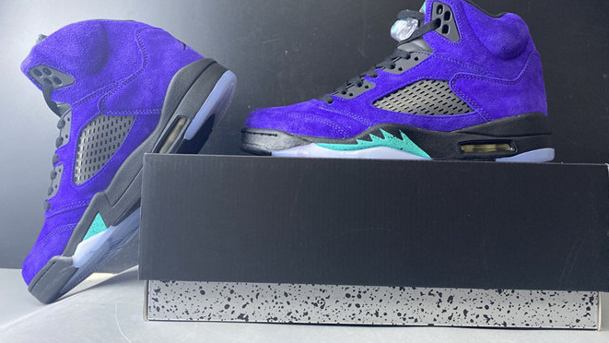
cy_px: 156
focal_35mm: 30
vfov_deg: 38.9
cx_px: 297
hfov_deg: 64.3
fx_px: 485
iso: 160
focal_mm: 4.25
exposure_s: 1/50
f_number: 1.8
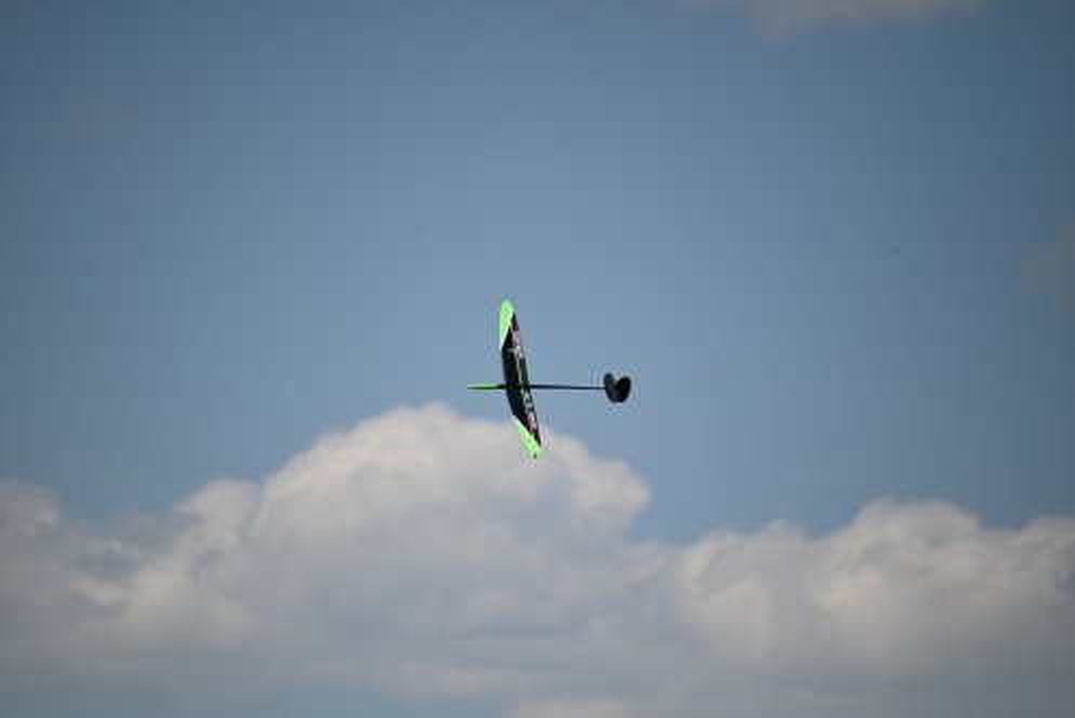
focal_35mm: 400
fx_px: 11951
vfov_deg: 3.4
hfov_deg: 5.2
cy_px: 359
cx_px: 538
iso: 320
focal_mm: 400
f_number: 7.1
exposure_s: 1/3200
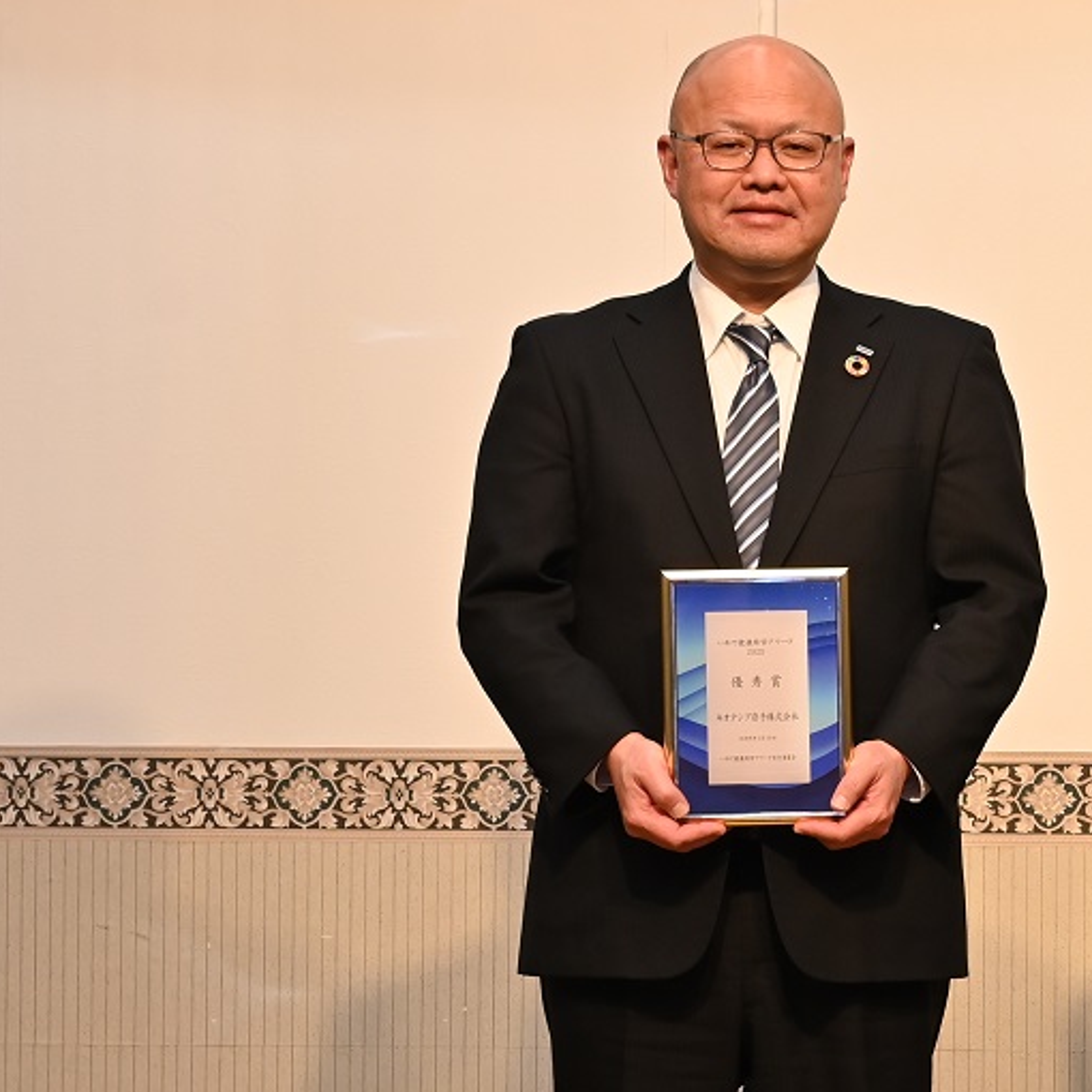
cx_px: 1144
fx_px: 4247
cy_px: 809
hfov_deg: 14.4
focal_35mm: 119
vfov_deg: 14.6
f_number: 5.6
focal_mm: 44
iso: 800
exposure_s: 1/200
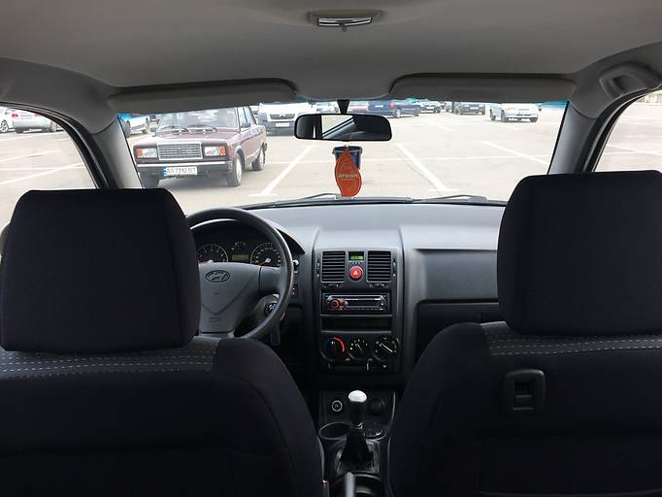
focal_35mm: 34
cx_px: 350
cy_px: 207
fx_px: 650
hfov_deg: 53.9
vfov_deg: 41.7
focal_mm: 4.2
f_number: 2.2
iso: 32
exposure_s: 1/50
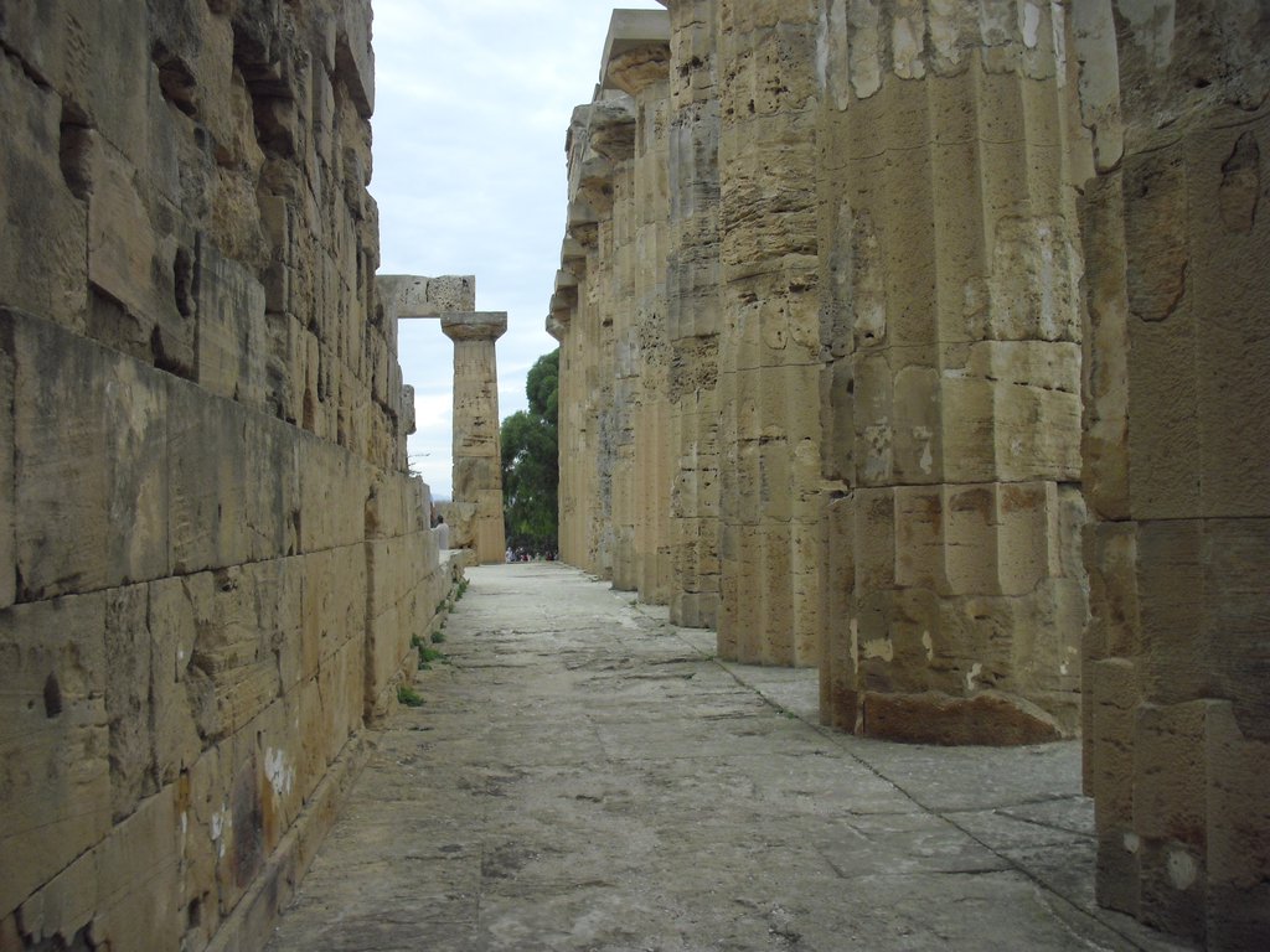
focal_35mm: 38
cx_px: 635
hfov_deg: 49.0
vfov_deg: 37.7
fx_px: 1394
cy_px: 476
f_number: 8
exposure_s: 1/60
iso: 100
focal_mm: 6.2
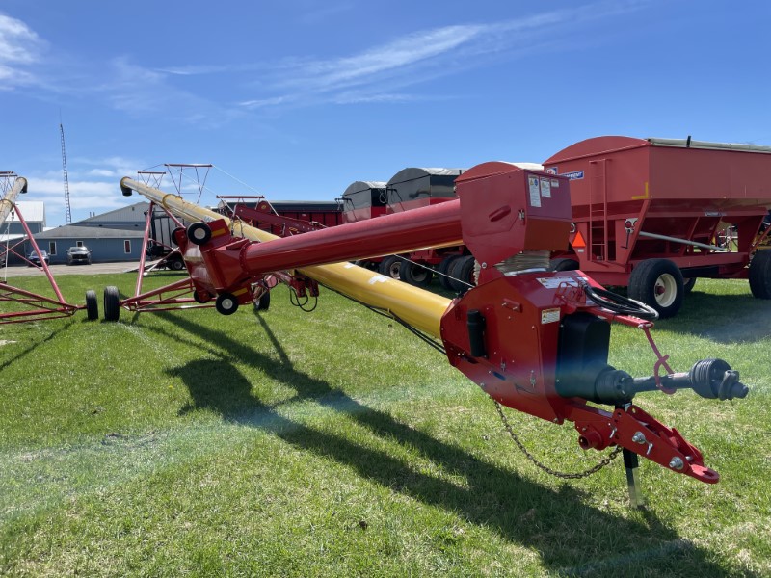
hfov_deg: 67.3
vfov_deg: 53.1
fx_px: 579
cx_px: 386
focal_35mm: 26
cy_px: 289
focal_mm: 4.2
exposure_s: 1/2882
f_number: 1.6
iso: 32
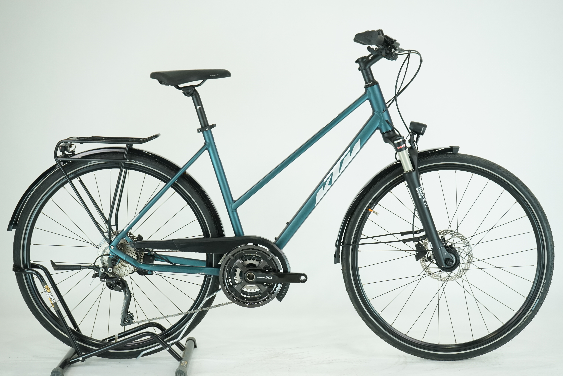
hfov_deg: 31.9
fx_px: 985
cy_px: 188
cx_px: 282
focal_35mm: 63
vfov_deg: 21.6
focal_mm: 63
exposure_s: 1/200
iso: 1600
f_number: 6.3
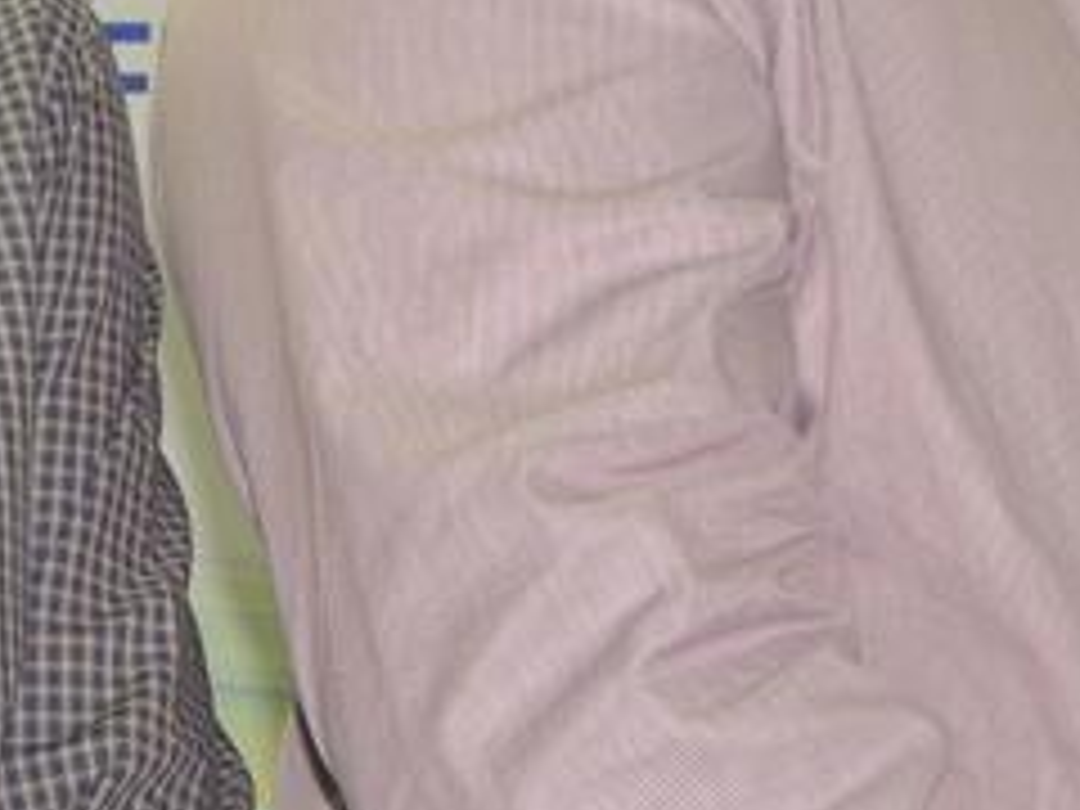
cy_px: 68
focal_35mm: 153
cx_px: -488
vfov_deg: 9.7
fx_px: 4774
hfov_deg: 12.3
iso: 200
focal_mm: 8.9
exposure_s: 1/40
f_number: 3.6
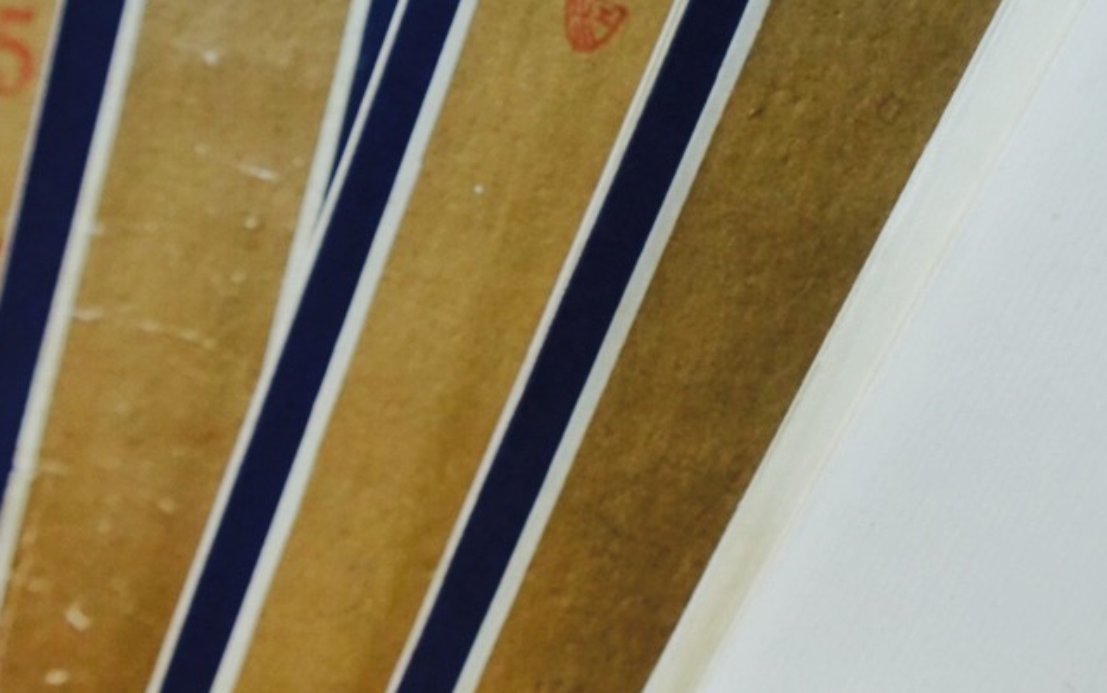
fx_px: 2716
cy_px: 100
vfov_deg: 14.4
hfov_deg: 22.9
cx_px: 763
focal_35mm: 90
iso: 1250
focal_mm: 35
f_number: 4
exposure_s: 1/160
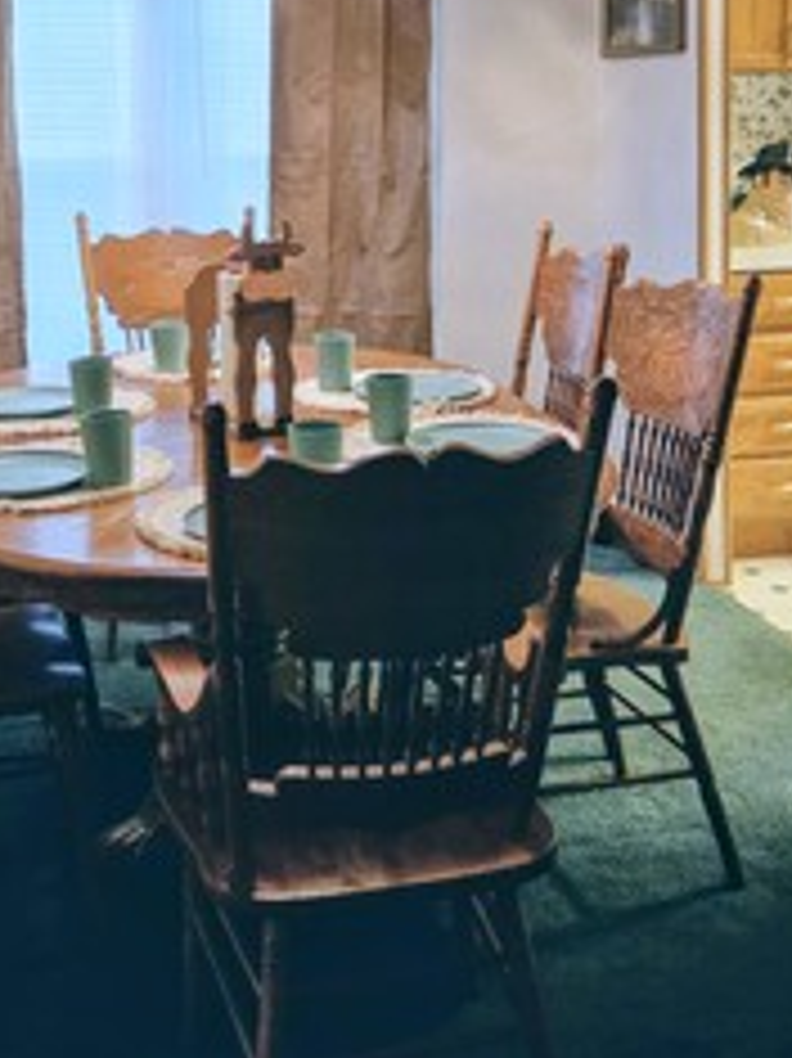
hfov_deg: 30.7
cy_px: 288
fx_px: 1435
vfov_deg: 39.5
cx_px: 297
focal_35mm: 47
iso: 640
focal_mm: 5.4
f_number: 1.8
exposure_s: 1/120
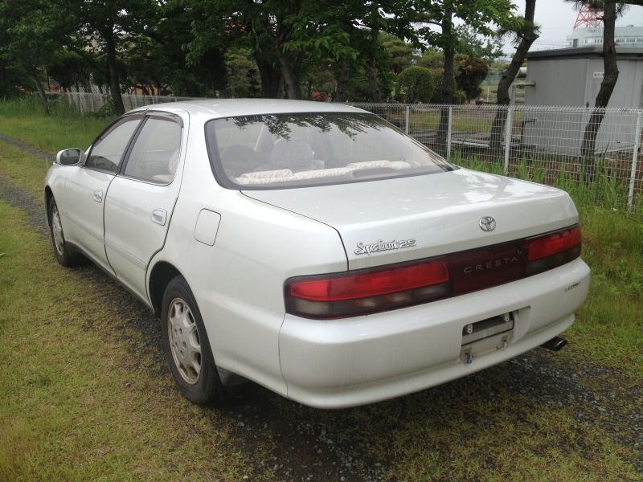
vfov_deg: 40.7
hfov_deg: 52.6
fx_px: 650
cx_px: 322
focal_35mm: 35
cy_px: 241
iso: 50
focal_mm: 4.28
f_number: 2.4
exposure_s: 1/1255
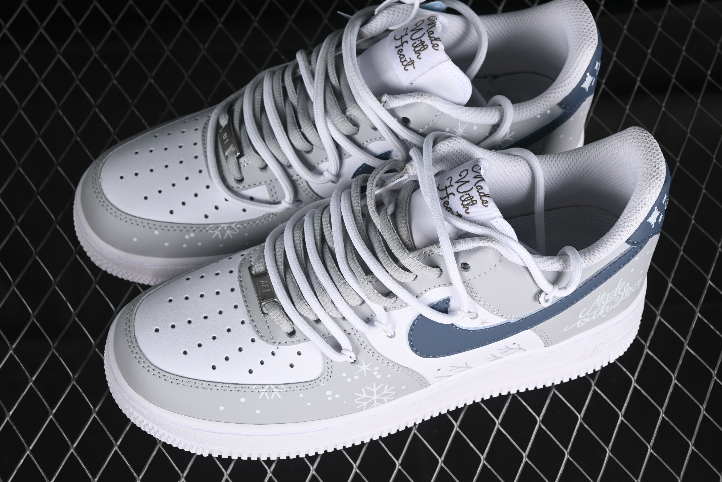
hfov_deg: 26.3
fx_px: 1544
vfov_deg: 17.7
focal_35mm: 77
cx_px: 362
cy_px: 240
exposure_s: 1/80
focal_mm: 50
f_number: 7.1
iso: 160
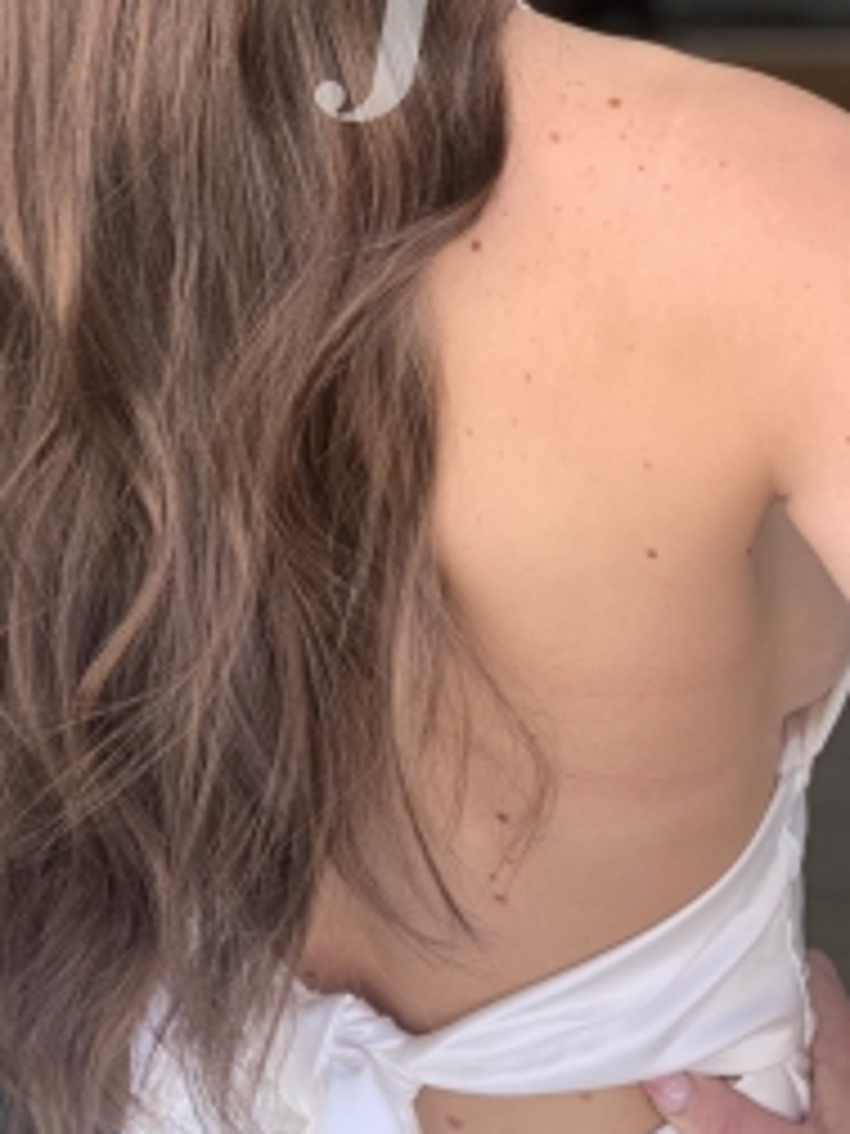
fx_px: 1801
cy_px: 34
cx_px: 373
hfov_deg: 26.5
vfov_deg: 32.5
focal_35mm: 55
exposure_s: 1/121
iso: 40
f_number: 1.8
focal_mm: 4.25
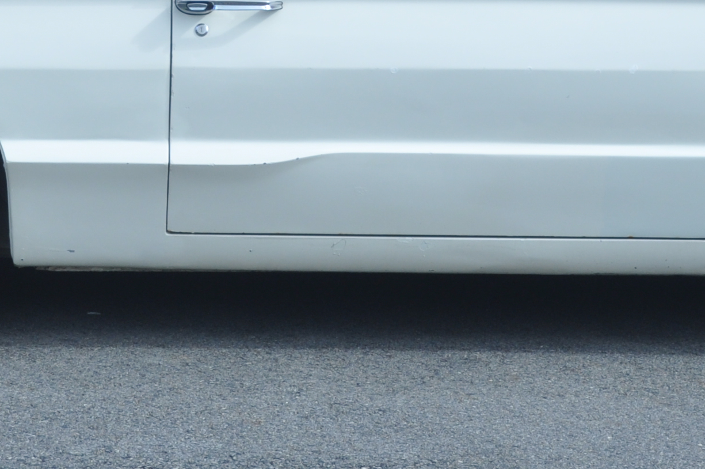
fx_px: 3697
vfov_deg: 7.2
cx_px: 307
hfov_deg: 10.9
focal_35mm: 189
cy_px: 29
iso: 200
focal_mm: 36
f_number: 8
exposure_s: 1/250
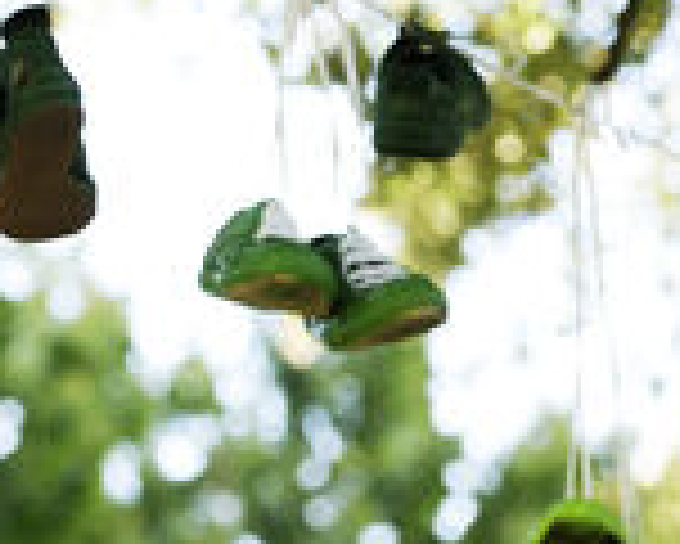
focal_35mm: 386
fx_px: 7773
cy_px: -65
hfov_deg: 5.0
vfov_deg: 4.0
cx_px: -419
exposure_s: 1/250
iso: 320
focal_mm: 100
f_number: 4
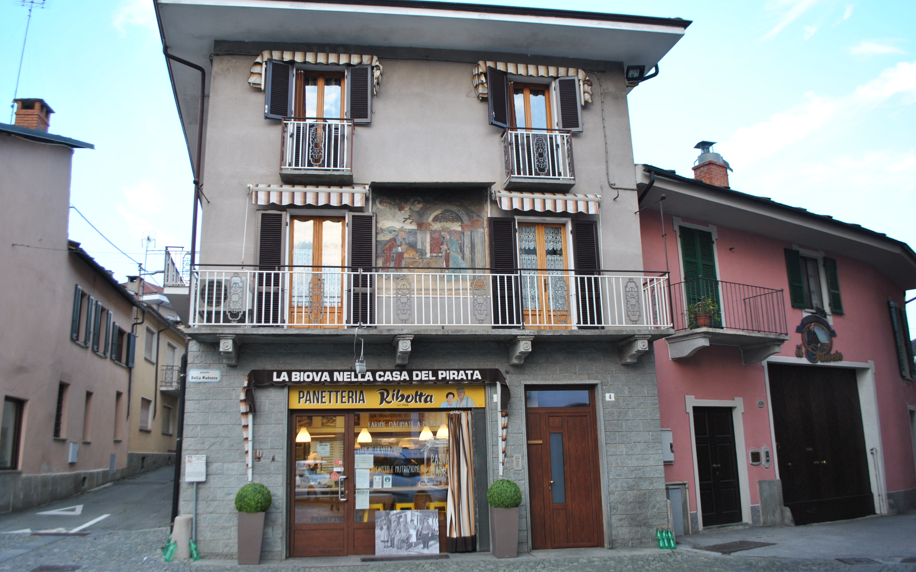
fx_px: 699
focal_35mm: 28
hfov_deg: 66.5
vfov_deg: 44.5
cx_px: 457
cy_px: 278
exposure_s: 1/80
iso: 200
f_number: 4.5
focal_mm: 18
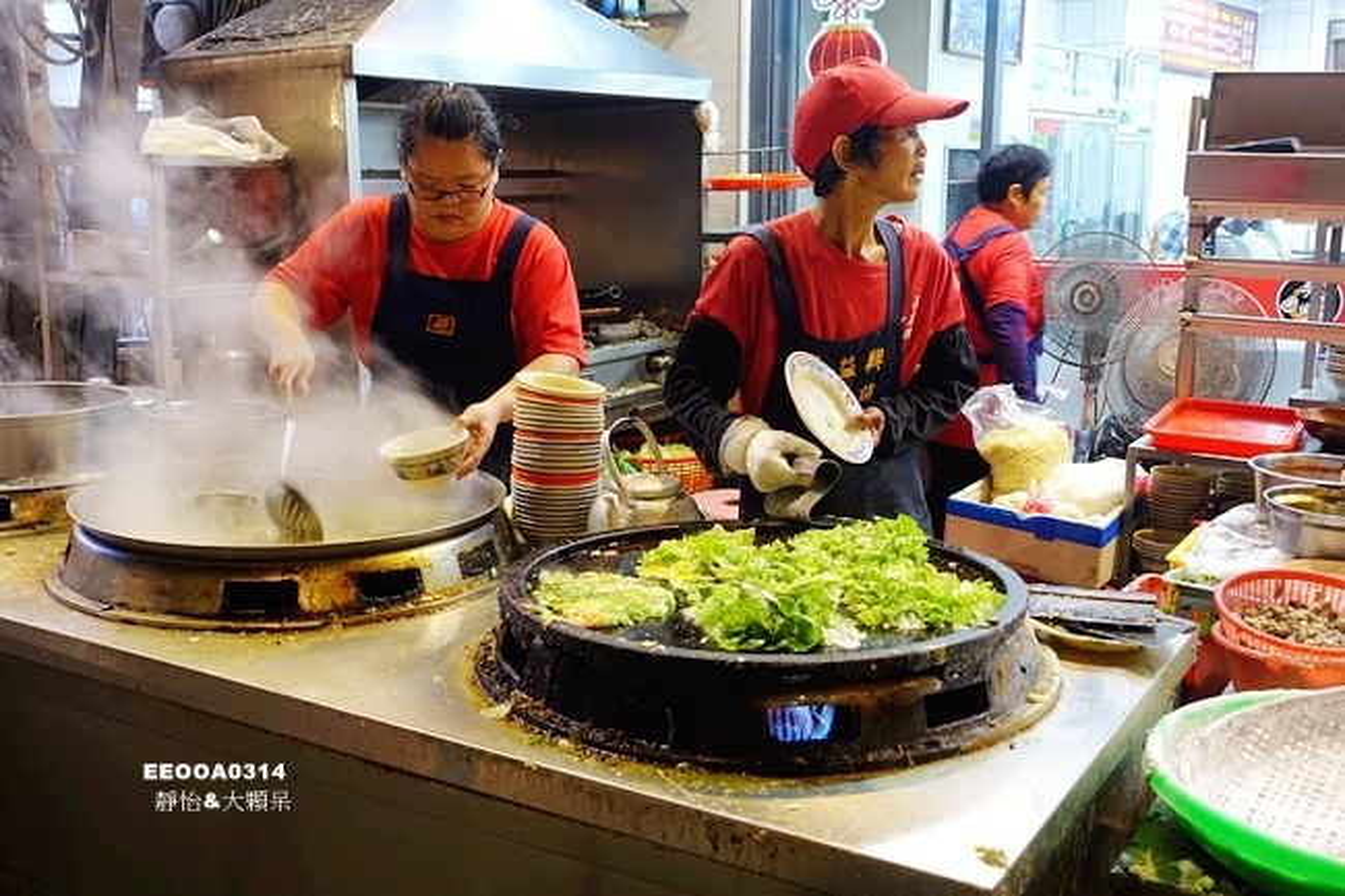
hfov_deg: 51.9
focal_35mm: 37
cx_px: 672
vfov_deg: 35.9
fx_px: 1382
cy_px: 448
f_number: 2.8
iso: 500
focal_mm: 13.72
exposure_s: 1/40
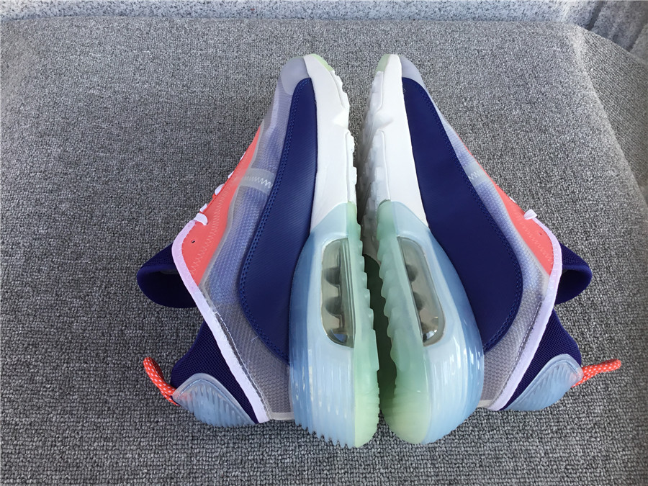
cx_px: 324
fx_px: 580
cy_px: 243
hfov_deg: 58.4
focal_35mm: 31
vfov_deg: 45.4
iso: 25
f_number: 2.4
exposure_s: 1/193
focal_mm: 3.3
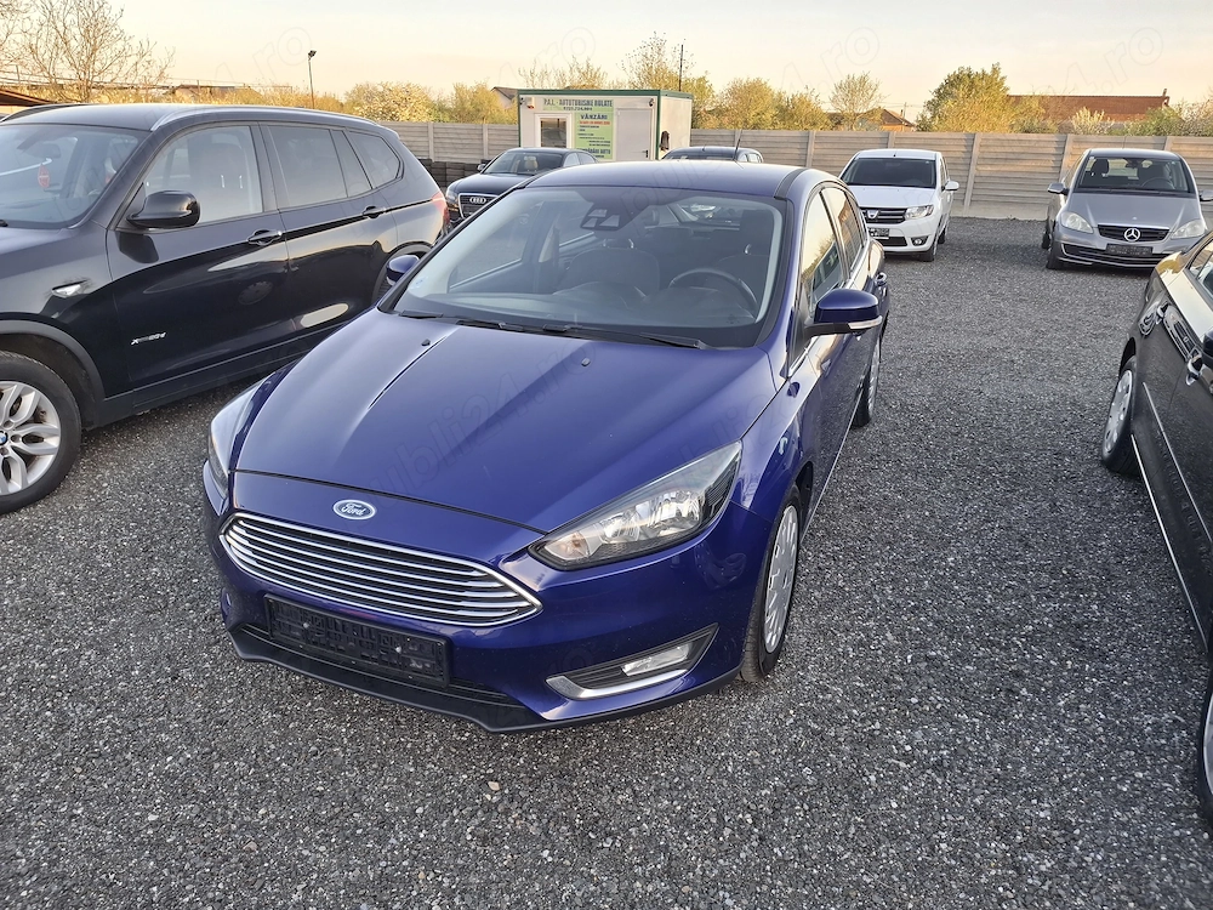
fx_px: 806
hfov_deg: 73.9
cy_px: 455
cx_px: 606
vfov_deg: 58.9
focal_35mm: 23
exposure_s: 1/100
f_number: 1.8
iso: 50
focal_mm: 5.54
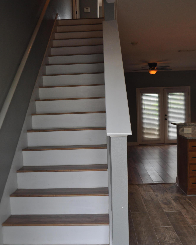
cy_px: 135
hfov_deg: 35.2
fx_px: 309
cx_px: 98
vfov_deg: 43.2
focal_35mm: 43
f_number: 5.6
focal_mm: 25
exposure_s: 1/125
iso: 400
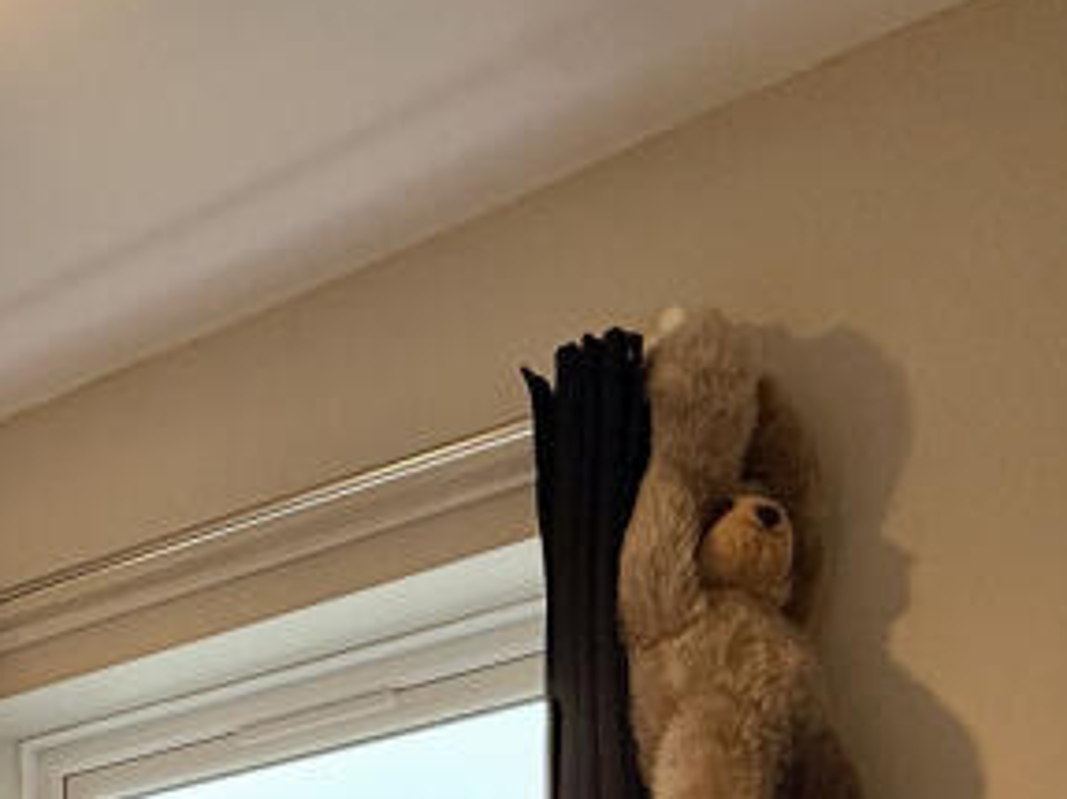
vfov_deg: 23.0
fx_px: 1541
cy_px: 1230
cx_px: -130
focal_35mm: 50
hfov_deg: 33.0
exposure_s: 1/50
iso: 200
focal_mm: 2.22
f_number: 2.2
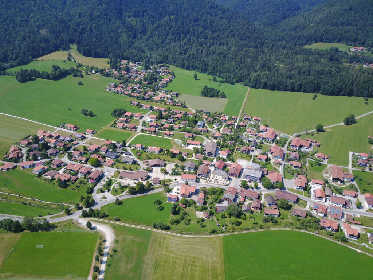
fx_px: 280
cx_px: 186
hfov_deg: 67.3
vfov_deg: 53.1
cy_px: 140
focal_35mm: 26
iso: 100
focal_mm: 4.73
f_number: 2.2
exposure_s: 1/916
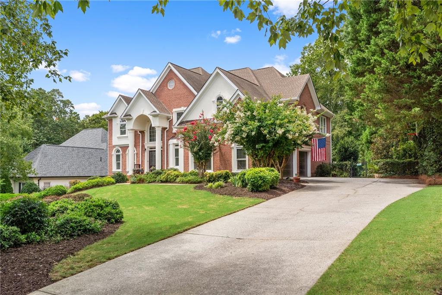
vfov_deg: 44.2
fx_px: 362
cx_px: 221
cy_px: 148
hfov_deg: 62.8
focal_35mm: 30
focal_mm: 29.5
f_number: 6.3
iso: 1250
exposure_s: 1/2500
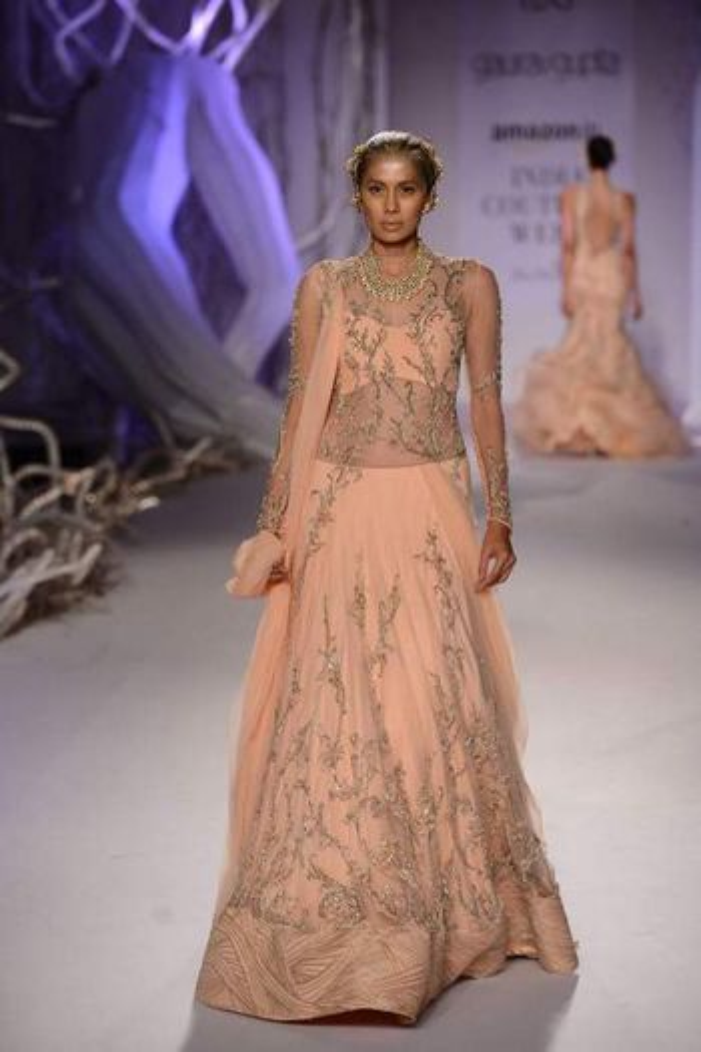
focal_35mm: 135
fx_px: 3943
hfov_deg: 10.2
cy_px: 526
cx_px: 350
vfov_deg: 15.2
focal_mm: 135
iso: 800
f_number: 3.5
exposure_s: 1/250
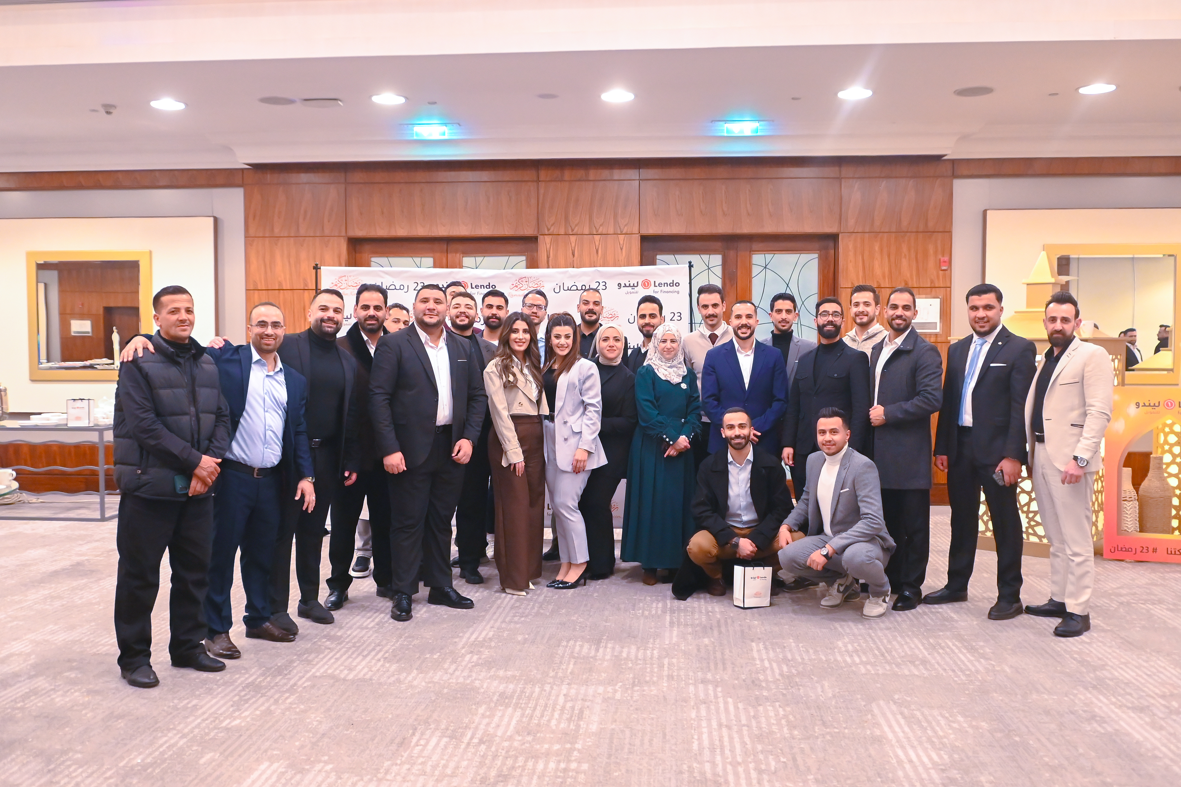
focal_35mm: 33
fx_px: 1082
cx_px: 590
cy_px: 394
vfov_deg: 40.0
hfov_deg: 57.2
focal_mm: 22
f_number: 2.8
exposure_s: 1/100
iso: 2000
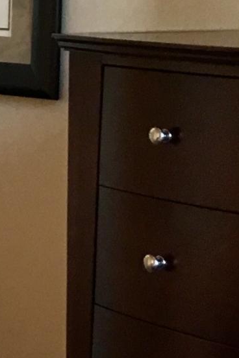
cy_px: 117
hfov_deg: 7.1
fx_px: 1633
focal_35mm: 164
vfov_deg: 12.5
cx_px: -582
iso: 32
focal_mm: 4.15
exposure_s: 1/15
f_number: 2.2
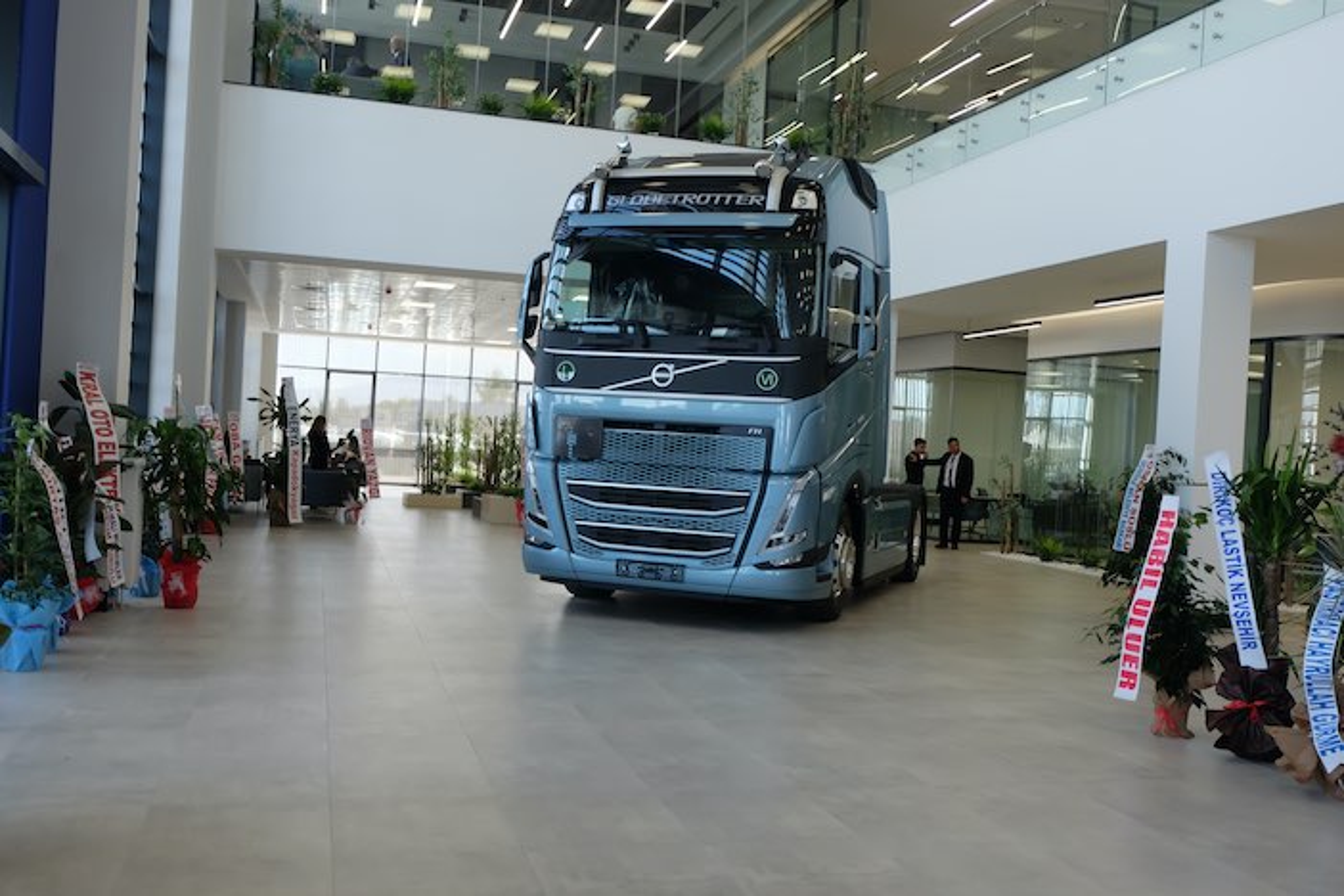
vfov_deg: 41.1
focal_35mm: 32
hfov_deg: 58.7
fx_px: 1195
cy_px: 448
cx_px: 672
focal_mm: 21.1
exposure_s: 1/125
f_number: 4
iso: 400
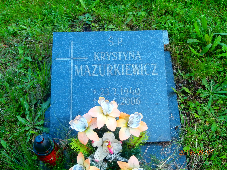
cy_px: 85
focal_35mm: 38
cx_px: 114
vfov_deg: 37.7
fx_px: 249
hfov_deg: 49.0
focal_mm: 6.67
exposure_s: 1/80
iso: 125
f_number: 3.9
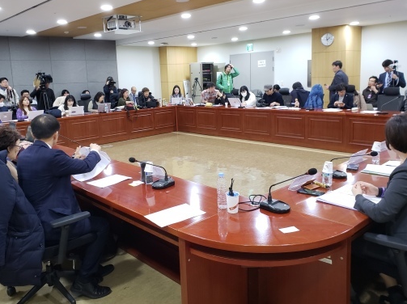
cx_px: 194
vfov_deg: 46.6
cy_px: 130
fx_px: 352
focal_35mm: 30
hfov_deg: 60.0
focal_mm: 4.3
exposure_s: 1/40
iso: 250
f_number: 2.4
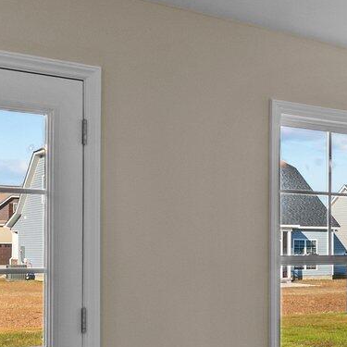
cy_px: 245
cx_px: 484
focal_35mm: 65
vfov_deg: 26.3
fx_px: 737
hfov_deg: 22.8
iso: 100
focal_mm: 14
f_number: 9
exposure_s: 1/10
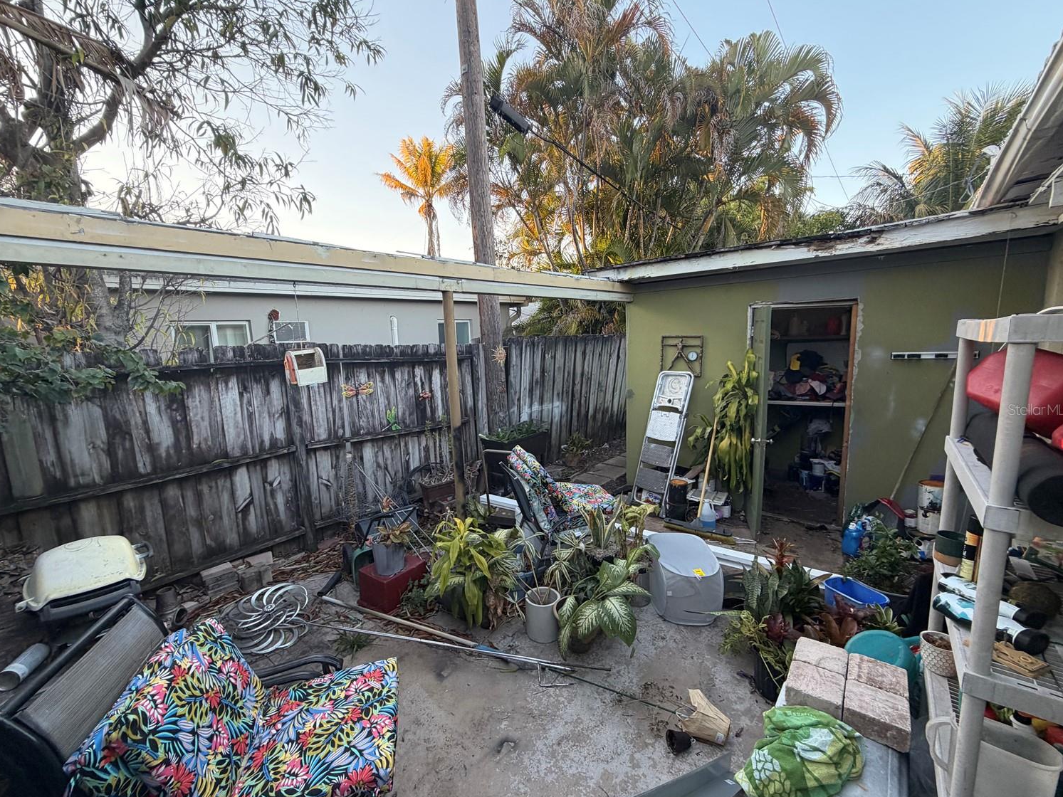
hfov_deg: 98.1
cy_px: 409
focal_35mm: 15
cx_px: 506
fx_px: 461
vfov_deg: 81.7
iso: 80
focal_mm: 2.22
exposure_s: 1/121
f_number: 2.2
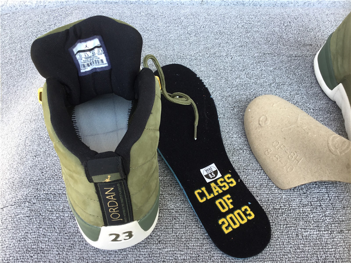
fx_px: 314
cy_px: 132
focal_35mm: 31
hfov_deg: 58.4
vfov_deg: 45.4
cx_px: 176
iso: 25
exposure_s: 1/117
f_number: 2.4
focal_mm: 3.3
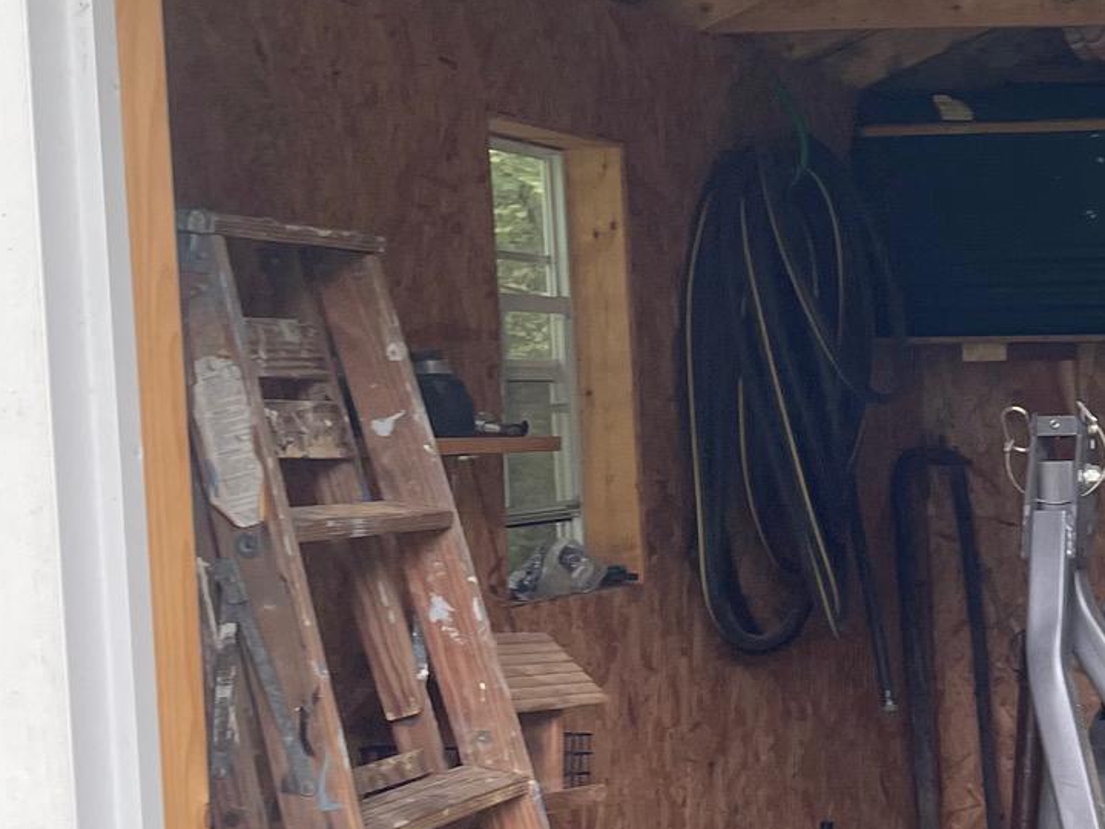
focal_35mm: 74
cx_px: 1529
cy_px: 582
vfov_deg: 19.8
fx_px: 2362
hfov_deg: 22.7
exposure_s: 1/121
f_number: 1.6
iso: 64
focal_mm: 4.2
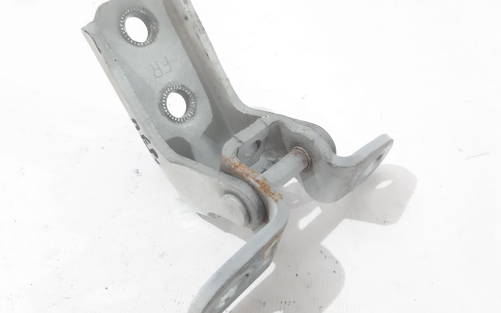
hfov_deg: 61.2
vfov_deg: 40.6
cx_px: 242
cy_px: 158
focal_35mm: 31
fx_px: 423
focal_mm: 3.93
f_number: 1.7
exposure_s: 1/50
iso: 200
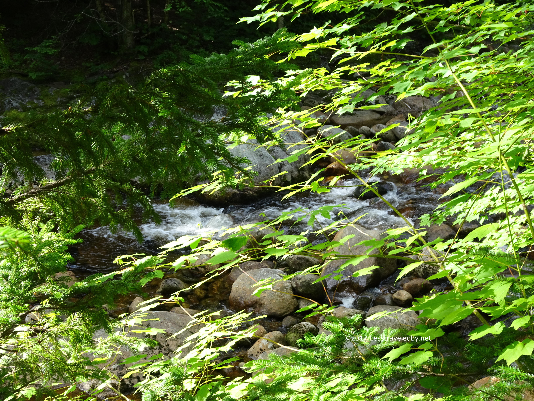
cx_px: 267
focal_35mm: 52
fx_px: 802
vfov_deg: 28.0
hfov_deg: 36.8
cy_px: 200
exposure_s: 1/60
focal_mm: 8.84
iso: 80
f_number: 4.5
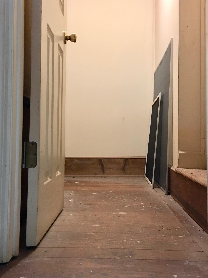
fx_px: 313
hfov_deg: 36.8
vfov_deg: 47.8
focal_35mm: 39
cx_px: 101
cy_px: 123
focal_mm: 4.15
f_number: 2.2
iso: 50
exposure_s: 1/4
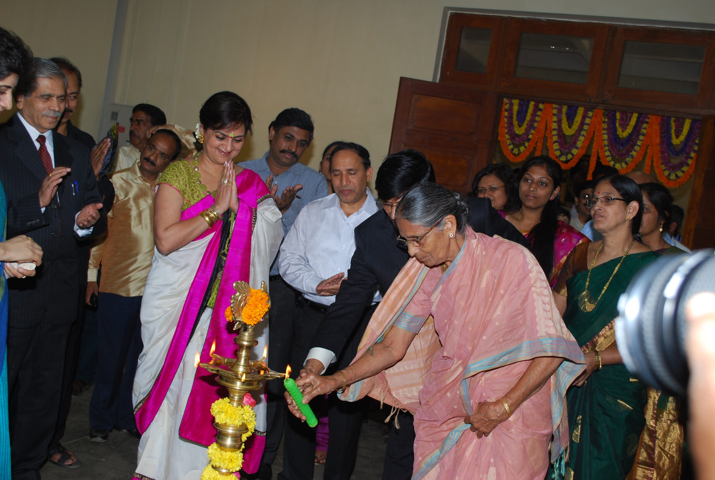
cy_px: 240
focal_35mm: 39
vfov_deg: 34.4
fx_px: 776
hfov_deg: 49.5
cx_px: 358
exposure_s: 1/125
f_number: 5.6
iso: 200
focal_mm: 26
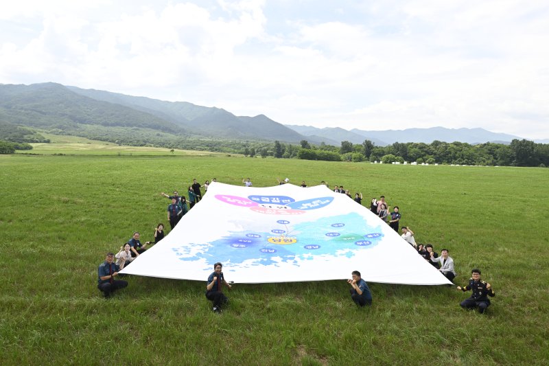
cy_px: 183
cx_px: 274
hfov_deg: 73.8
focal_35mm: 24
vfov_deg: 53.1
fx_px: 366
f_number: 11
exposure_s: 1/200
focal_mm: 24
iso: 200
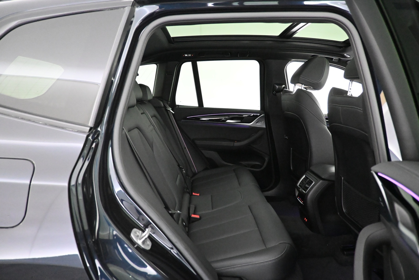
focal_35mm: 24
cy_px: 140
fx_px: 279
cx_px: 210
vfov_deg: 53.1
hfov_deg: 73.7
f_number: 3.5
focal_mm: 16
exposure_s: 1/60
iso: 10000
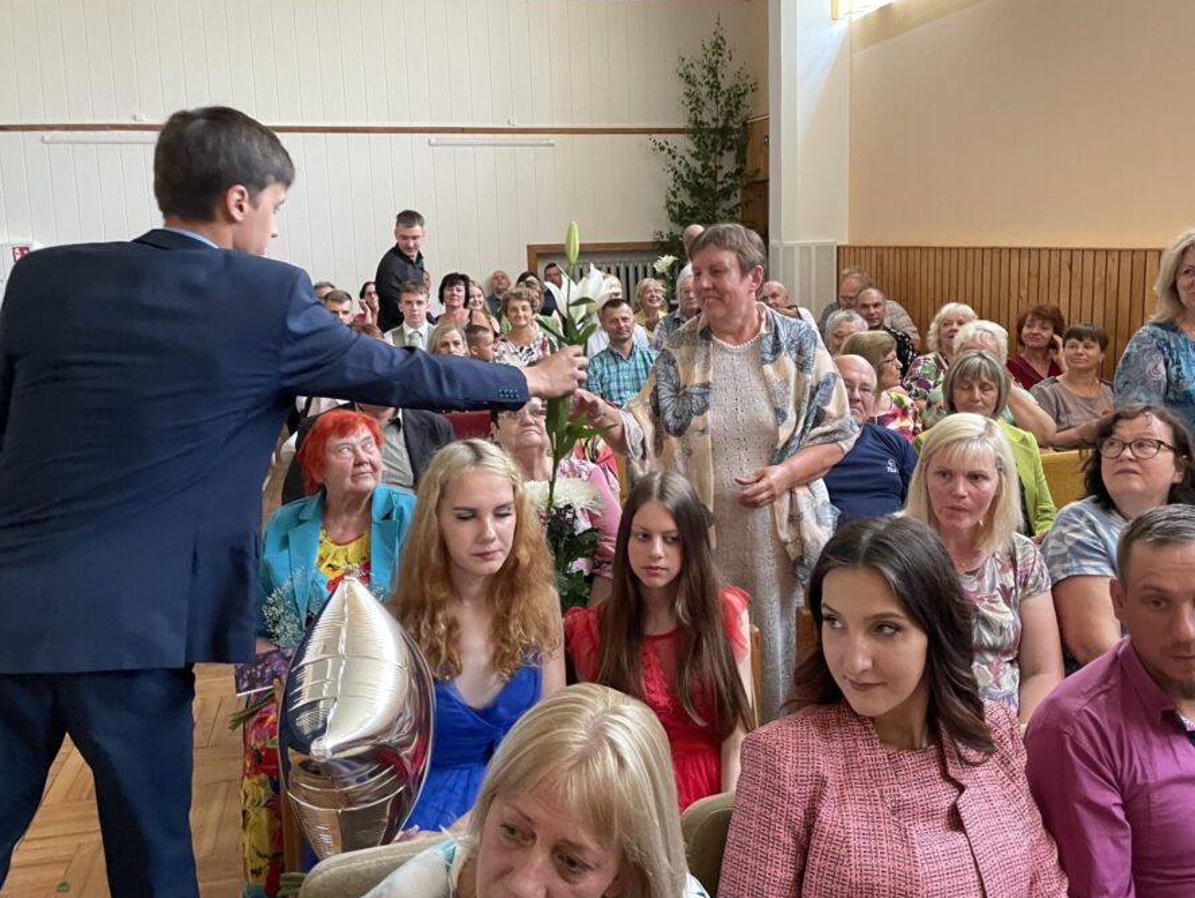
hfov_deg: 59.9
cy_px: 403
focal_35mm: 30
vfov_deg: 46.8
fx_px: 1036
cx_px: 635
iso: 400
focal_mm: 4.2
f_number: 1.6
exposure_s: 1/33
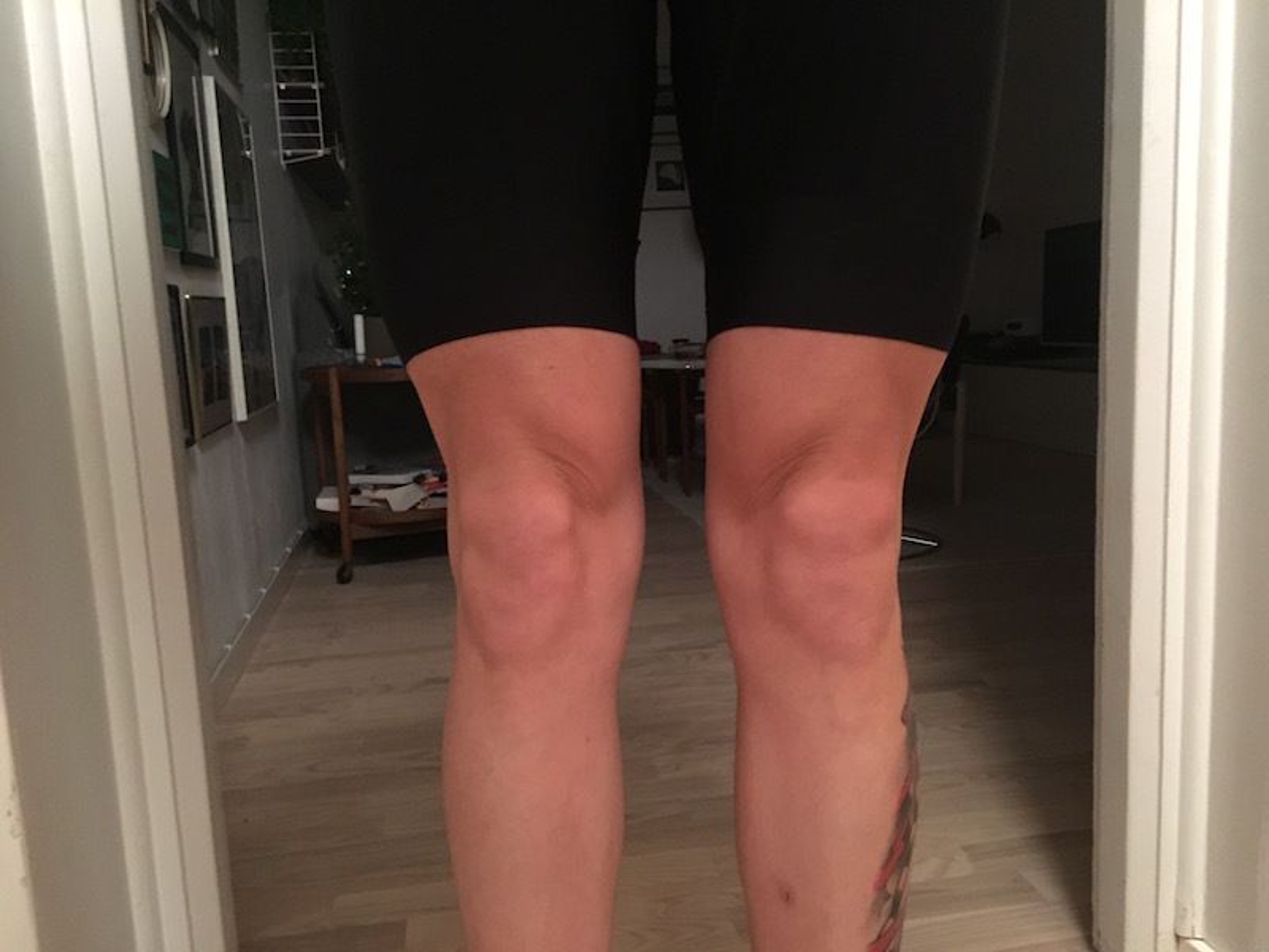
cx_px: 634
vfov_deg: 48.2
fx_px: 1063
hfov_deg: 61.7
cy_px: 476
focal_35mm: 29
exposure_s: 1/17
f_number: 2.2
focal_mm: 4.15
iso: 500
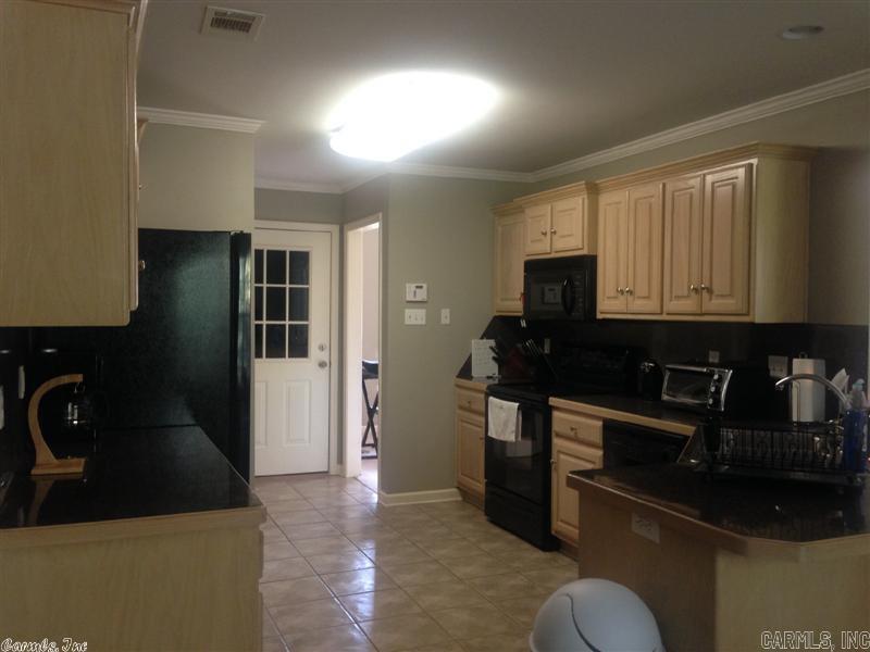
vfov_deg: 42.9
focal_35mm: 33
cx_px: 435
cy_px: 326
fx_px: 829
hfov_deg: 55.4
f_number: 2.4
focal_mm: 4.12
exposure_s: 1/20
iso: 160
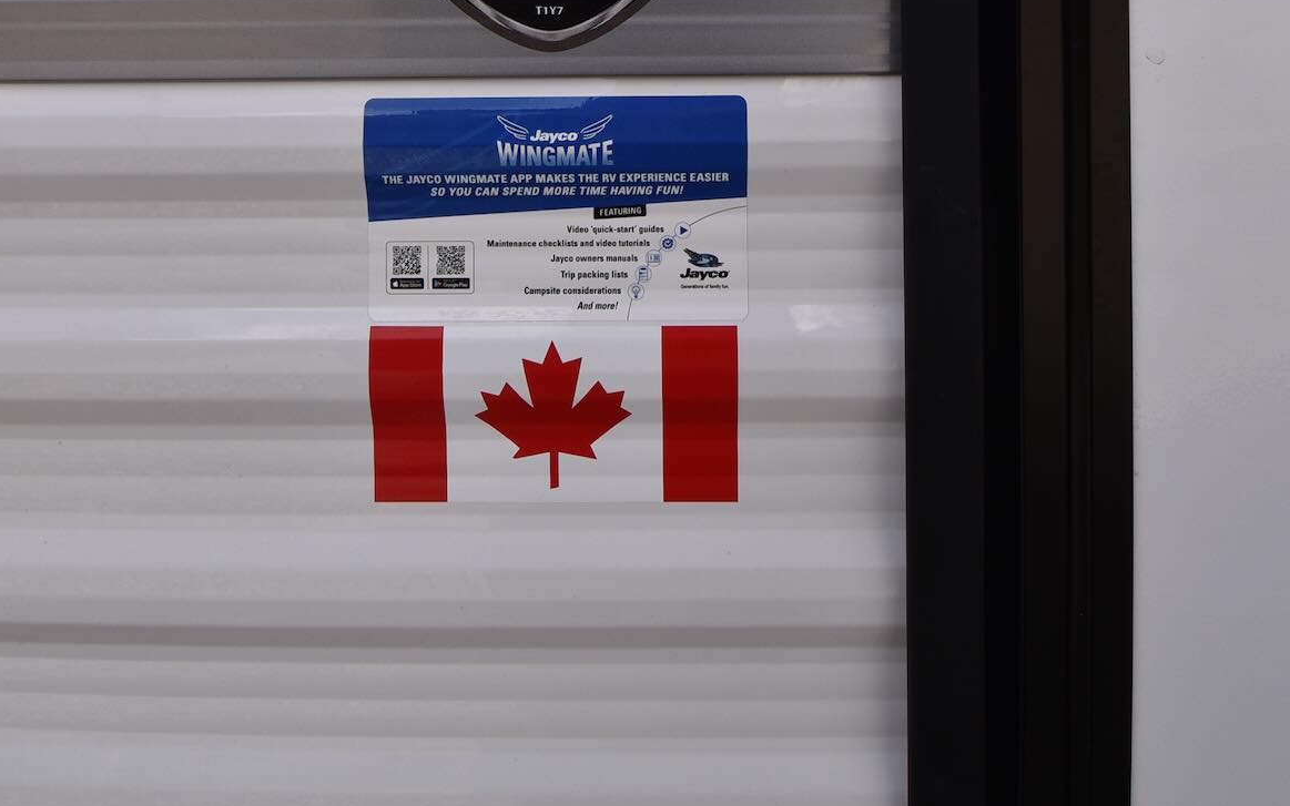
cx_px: 662
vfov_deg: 33.1
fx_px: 1083
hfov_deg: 61.6
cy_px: -170
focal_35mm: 31
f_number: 8
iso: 200
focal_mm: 13
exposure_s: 1/250
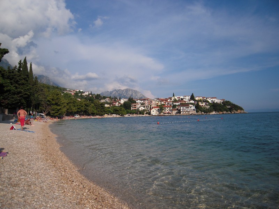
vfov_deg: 49.7
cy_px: 104
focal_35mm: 28
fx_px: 226
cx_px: 140
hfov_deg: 63.4
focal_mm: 5
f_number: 5.4
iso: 100
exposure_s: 1/640
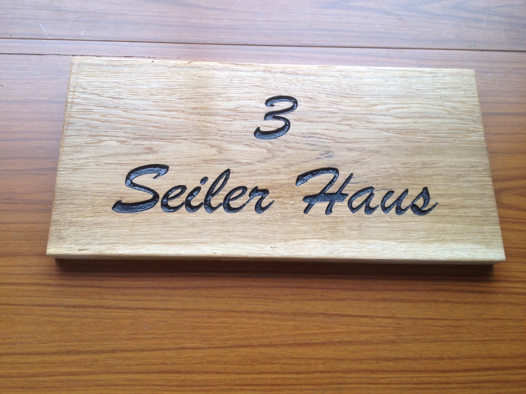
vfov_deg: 40.7
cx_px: 263
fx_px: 532
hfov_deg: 52.6
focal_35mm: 35
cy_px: 197
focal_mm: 4.28
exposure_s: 1/20
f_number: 2.4
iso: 50
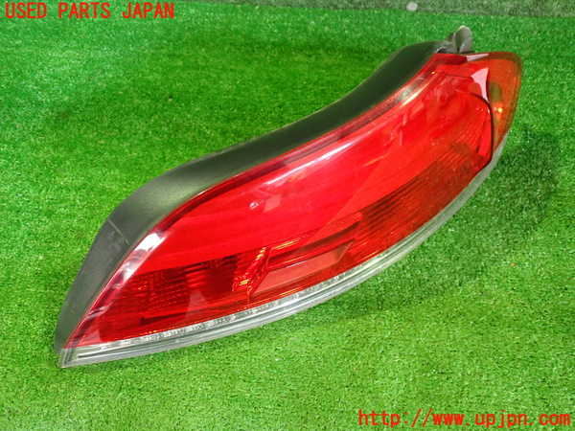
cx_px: 288
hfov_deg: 60.0
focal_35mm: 30
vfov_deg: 46.8
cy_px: 216
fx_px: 498
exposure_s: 1/30
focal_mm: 5.4
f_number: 2.3
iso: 640
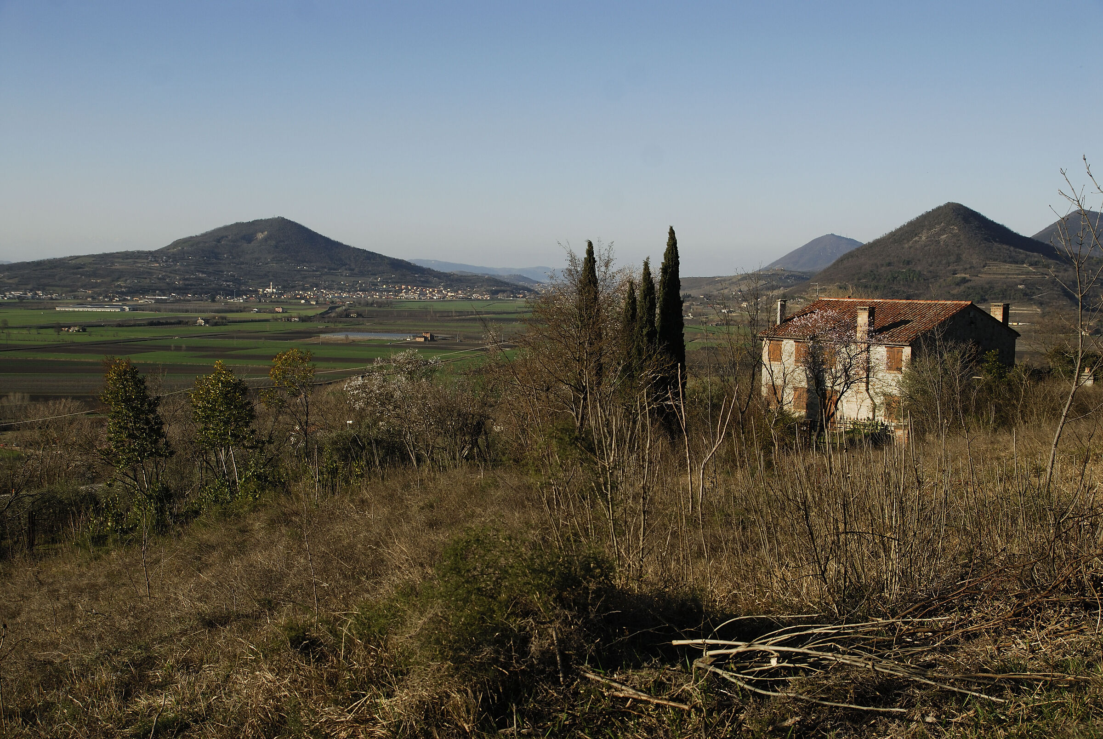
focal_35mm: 38
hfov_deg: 51.2
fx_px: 1150
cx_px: 552
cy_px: 370
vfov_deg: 35.6
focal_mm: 25
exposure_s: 1/500
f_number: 7.1
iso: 100
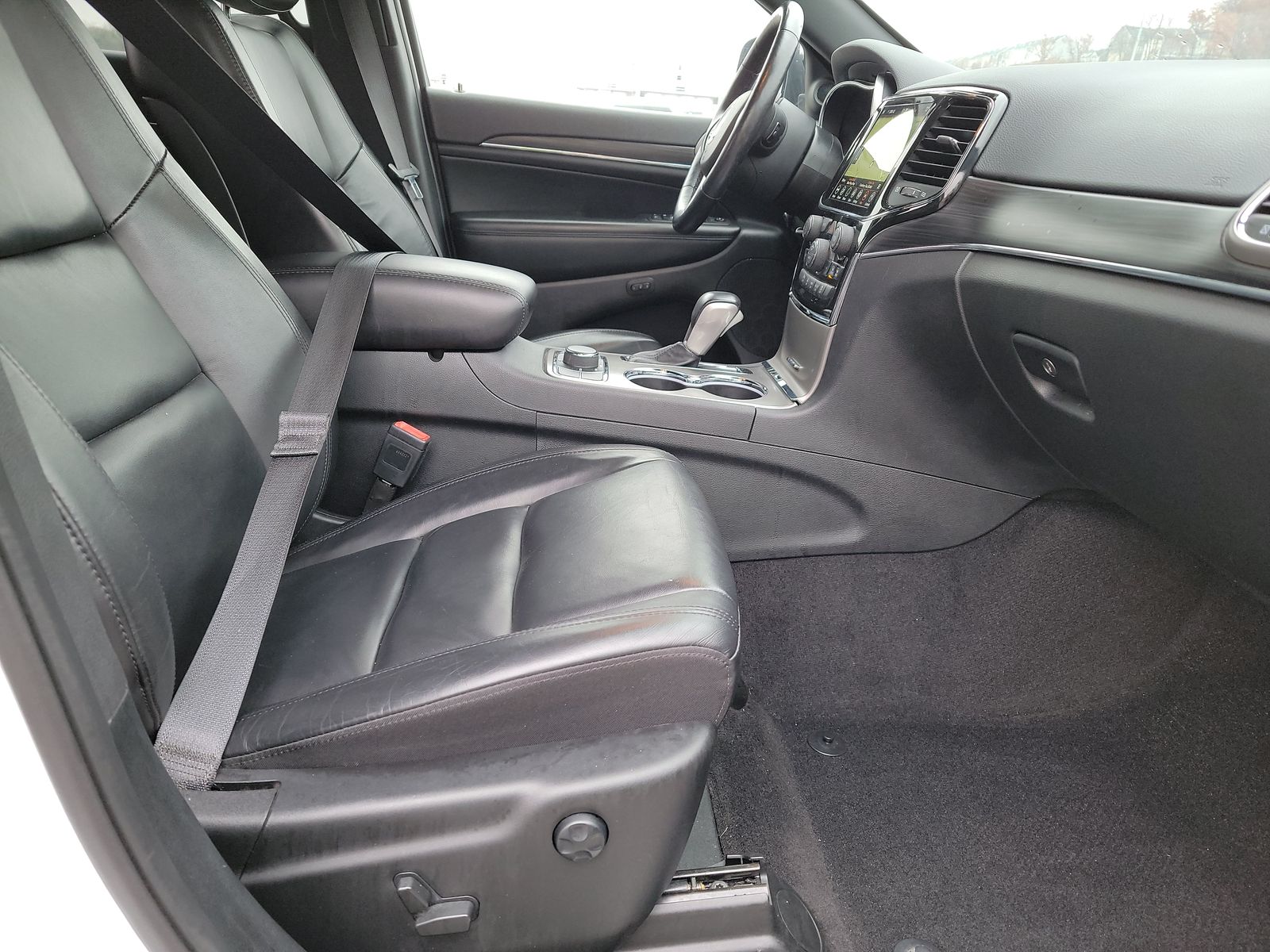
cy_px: 476
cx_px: 635
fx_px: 881
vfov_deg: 56.8
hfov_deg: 71.6
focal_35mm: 24
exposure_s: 1/59
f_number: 1.8
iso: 271
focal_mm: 6.7
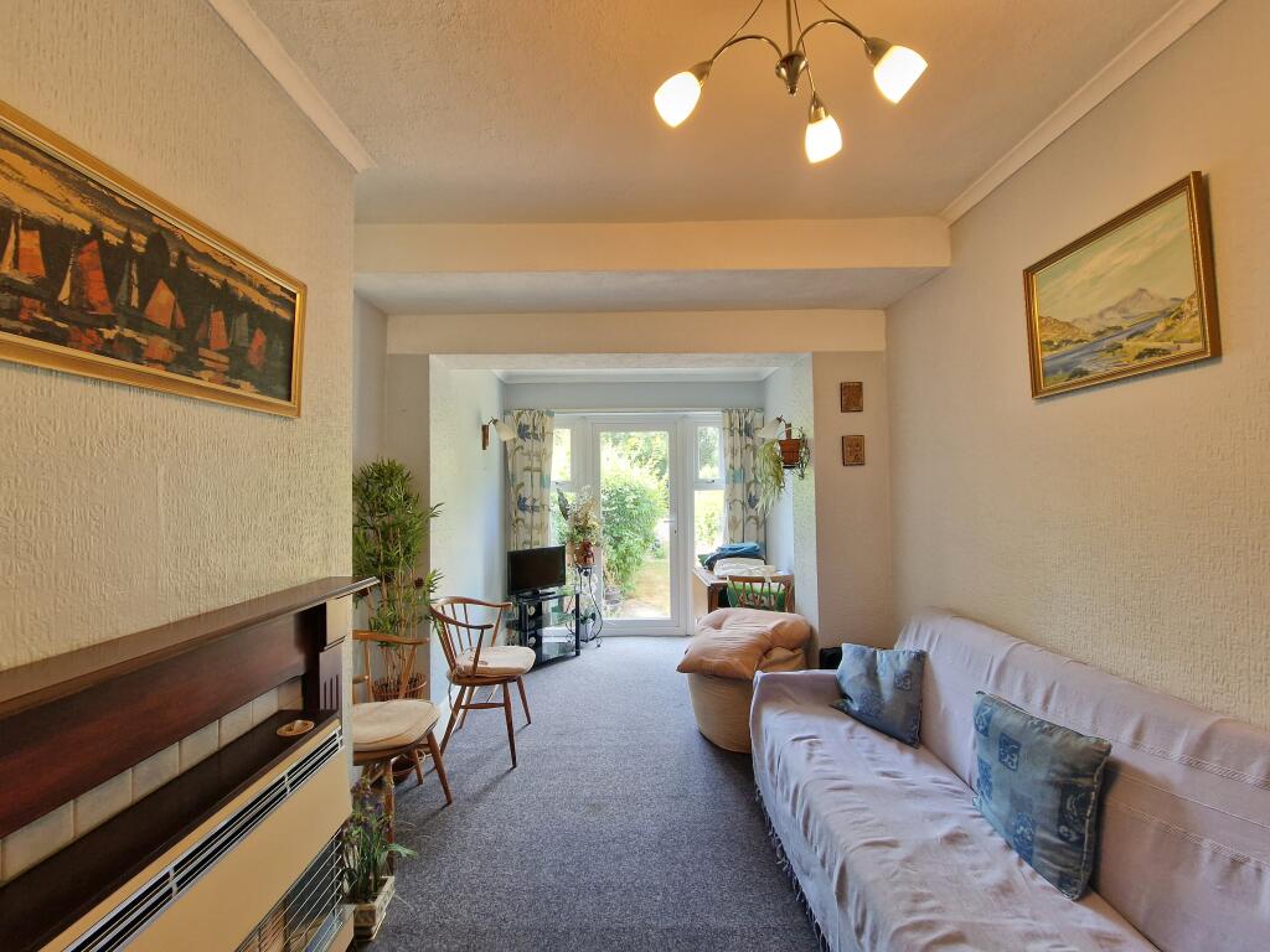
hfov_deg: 106.2
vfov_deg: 89.9
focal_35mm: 13
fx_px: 477
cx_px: 635
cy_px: 476
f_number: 2.2
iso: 200
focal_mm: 2.2
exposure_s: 1/50
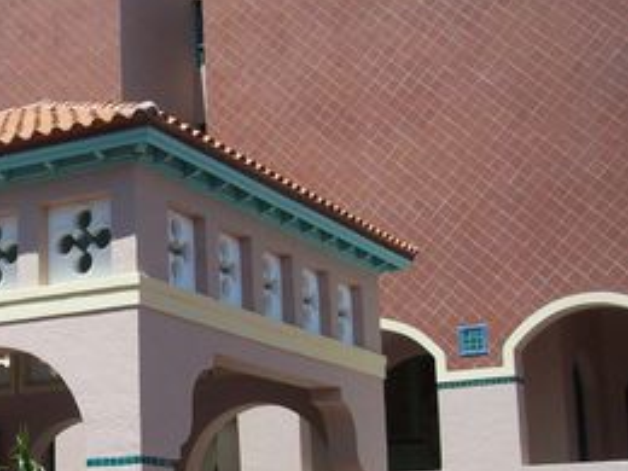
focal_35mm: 75
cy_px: 306
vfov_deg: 19.6
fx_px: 1361
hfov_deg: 25.0
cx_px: 34
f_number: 4
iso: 100
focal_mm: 8
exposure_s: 1/1000
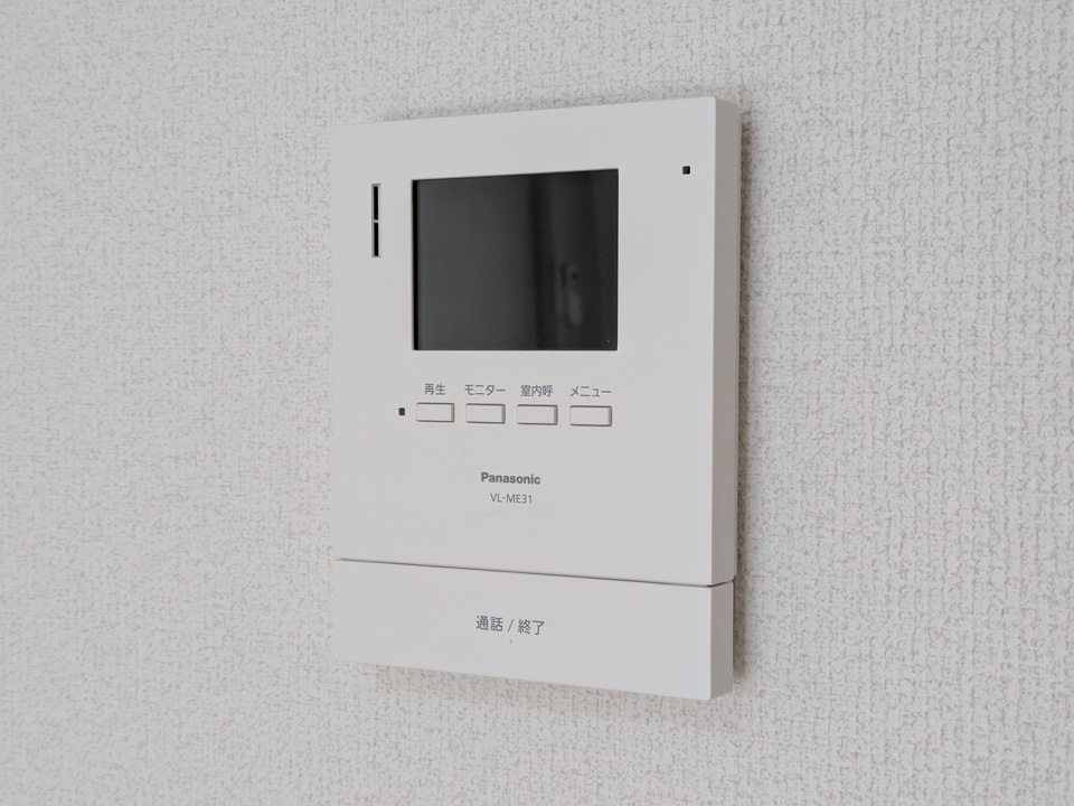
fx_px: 1582
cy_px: 403
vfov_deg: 28.6
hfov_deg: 37.5
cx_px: 537
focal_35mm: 51
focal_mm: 5.43
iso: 141
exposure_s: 1/120
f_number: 1.89
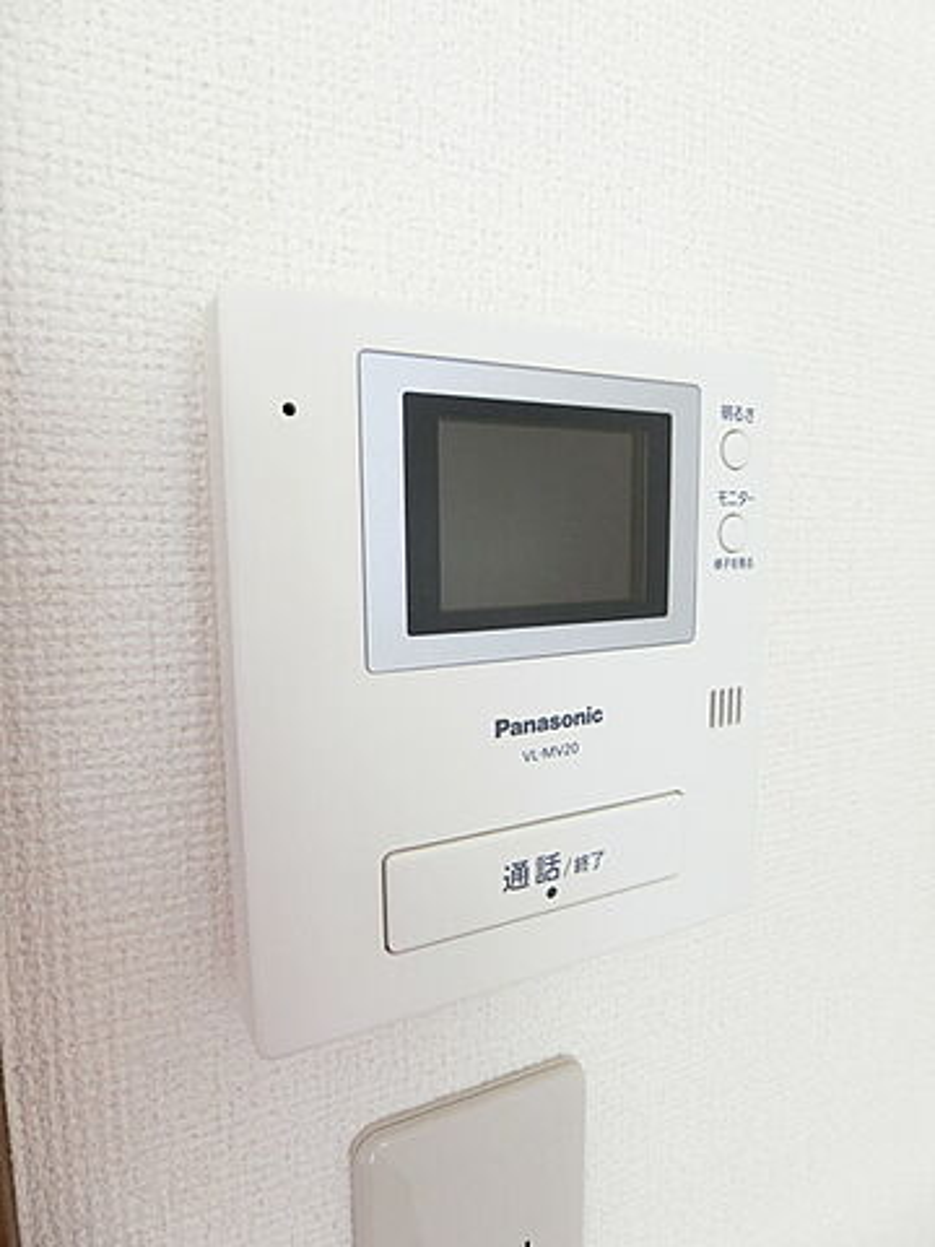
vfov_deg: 84.7
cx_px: 468
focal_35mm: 19
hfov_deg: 68.7
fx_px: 684
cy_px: 624
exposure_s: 1/40
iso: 400
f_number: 2.7
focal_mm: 4.06
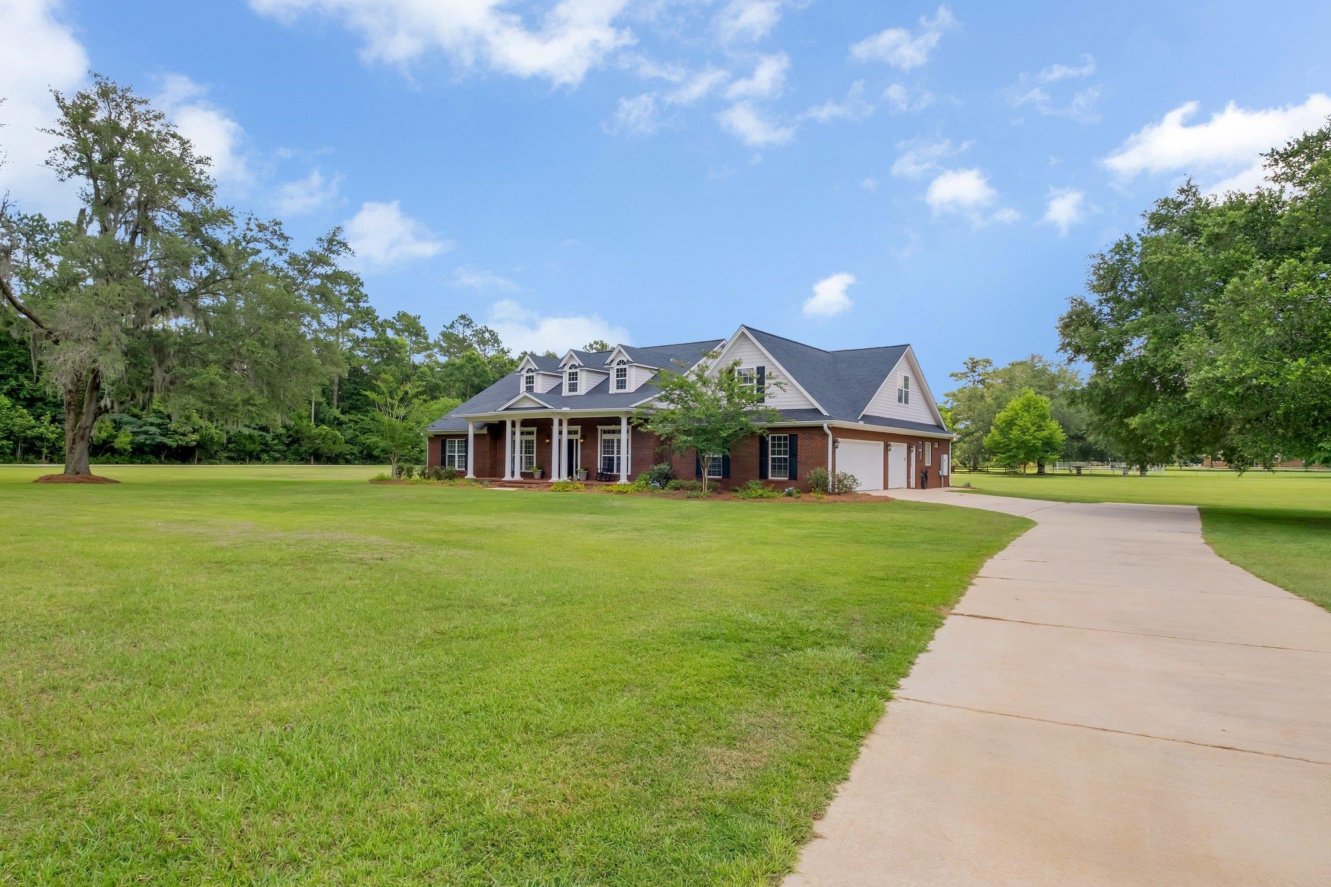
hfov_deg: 90.0
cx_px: 666
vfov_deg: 67.4
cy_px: 444
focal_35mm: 18
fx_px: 665
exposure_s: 1/200
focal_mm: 12
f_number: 8
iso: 320
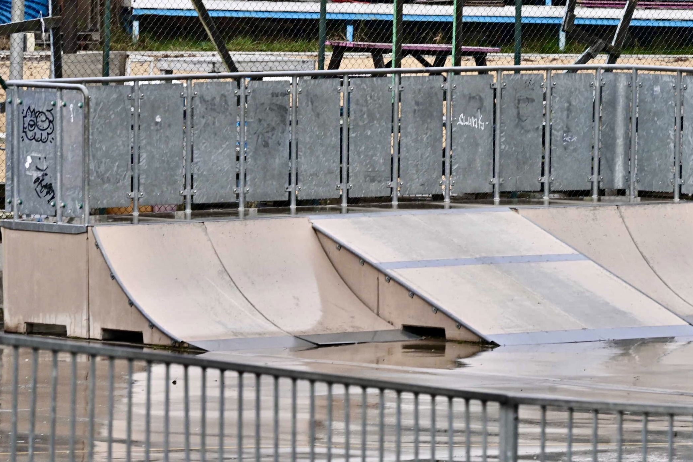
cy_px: 193
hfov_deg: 4.5
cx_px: 403
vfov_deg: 3.0
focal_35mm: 457
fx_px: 8795
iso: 1000
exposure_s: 1/125
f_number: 11
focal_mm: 250
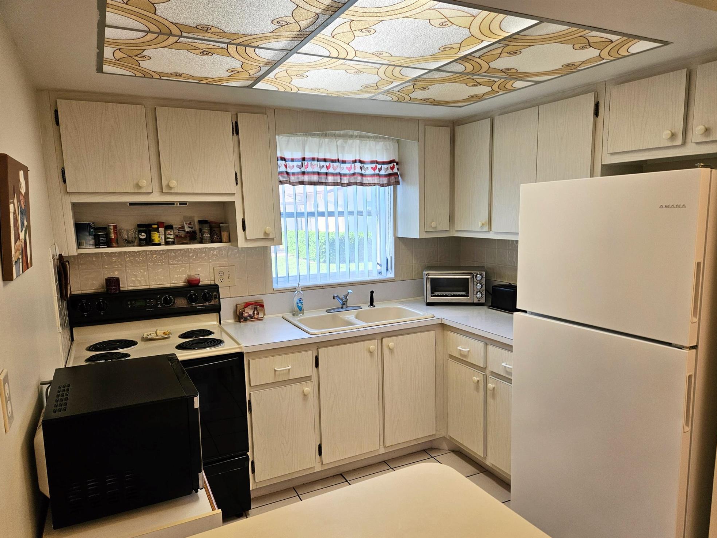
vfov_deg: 56.8
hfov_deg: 71.6
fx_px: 497
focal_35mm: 24
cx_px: 368
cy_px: 280
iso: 50
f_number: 1.8
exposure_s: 1/120
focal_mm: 5.4
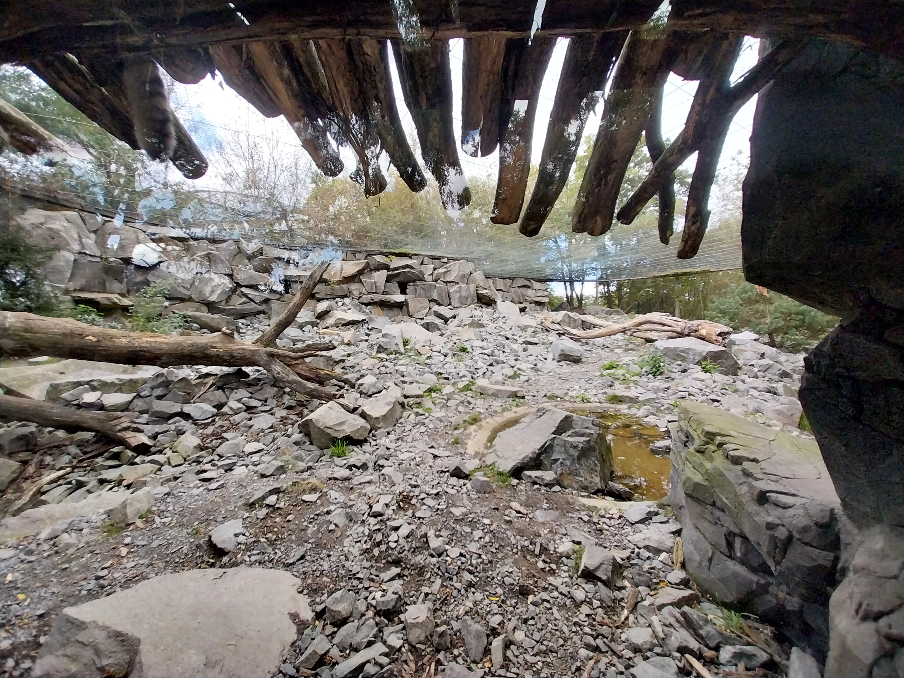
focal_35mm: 13
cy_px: 339
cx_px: 452
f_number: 2.2
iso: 64
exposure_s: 1/139
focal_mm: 1.13
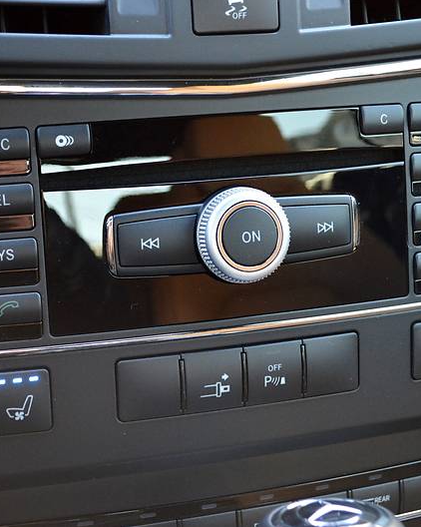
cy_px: 264
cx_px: 185
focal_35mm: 81
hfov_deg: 18.9
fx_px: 1262
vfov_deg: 23.6
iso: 1400
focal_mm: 38
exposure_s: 1/60
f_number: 5
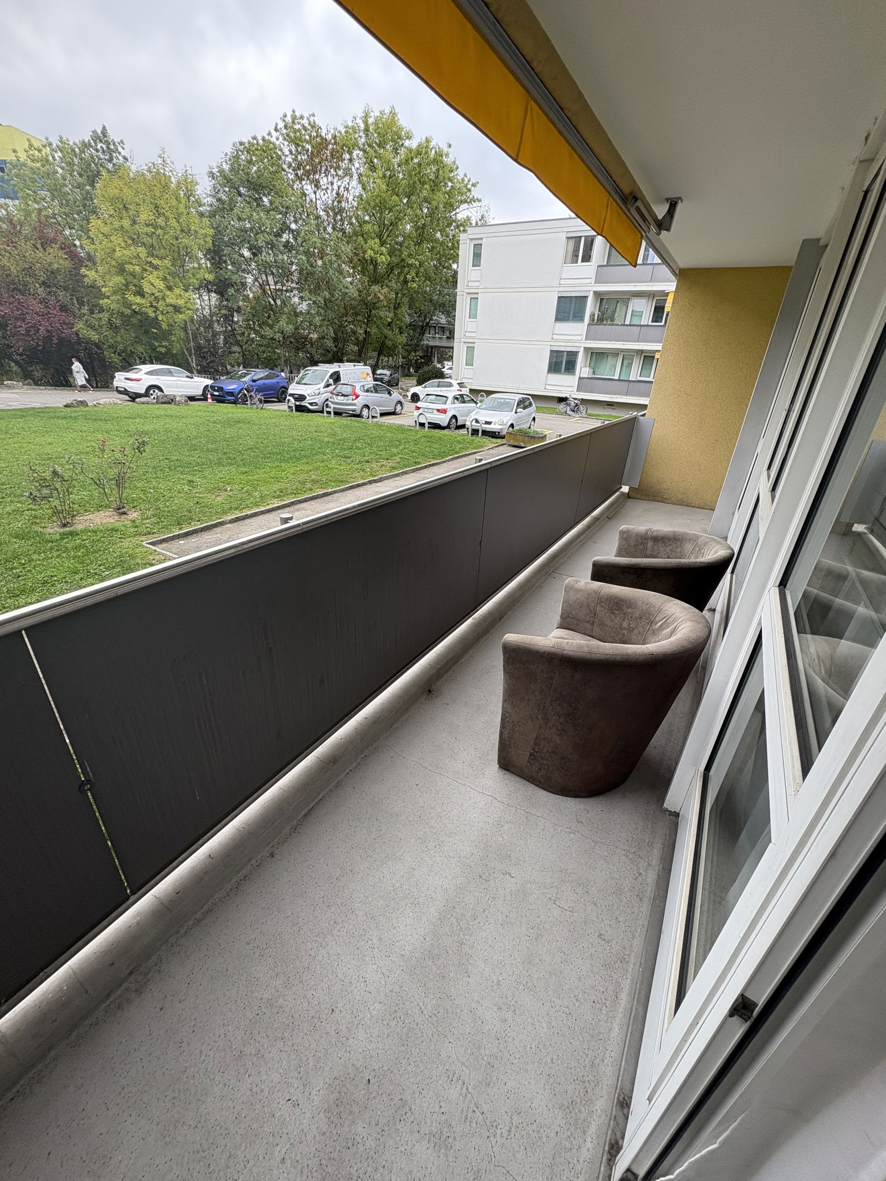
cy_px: 590
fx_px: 478
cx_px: 443
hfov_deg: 85.7
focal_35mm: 14
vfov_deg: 102.1
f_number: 2.2
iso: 80
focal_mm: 2.22
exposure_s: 1/99
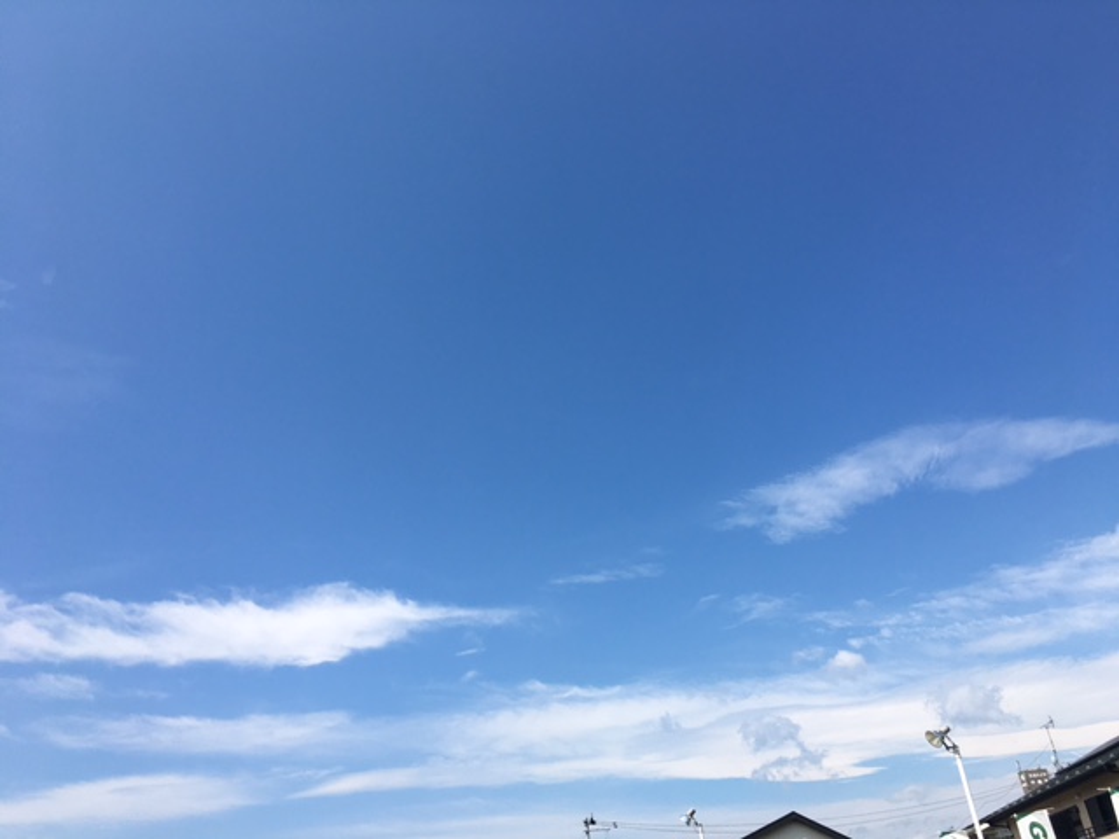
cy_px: 420
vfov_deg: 48.2
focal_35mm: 29
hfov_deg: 61.7
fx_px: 937
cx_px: 560
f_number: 2.2
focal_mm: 4.15
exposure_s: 1/2653
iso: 25
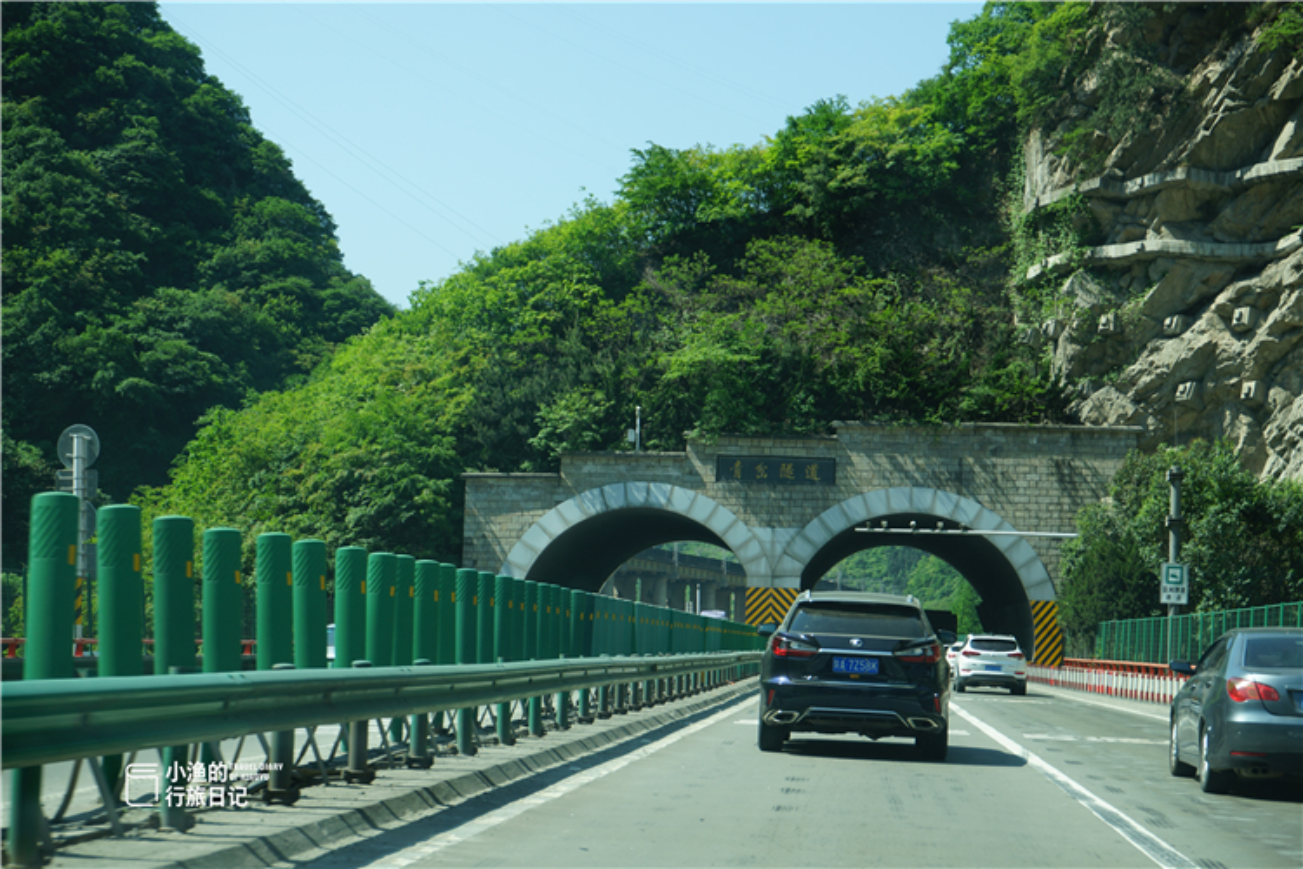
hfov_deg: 30.5
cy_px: 434
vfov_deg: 20.6
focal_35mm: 66
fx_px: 2389
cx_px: 652
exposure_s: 1/100
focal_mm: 66
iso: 100
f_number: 10
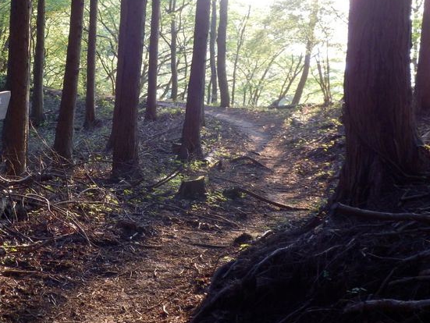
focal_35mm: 74
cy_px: 123
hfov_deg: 26.2
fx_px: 920
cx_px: 143
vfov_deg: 19.9
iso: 250
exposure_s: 1/50
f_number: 4.4
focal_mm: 9.1
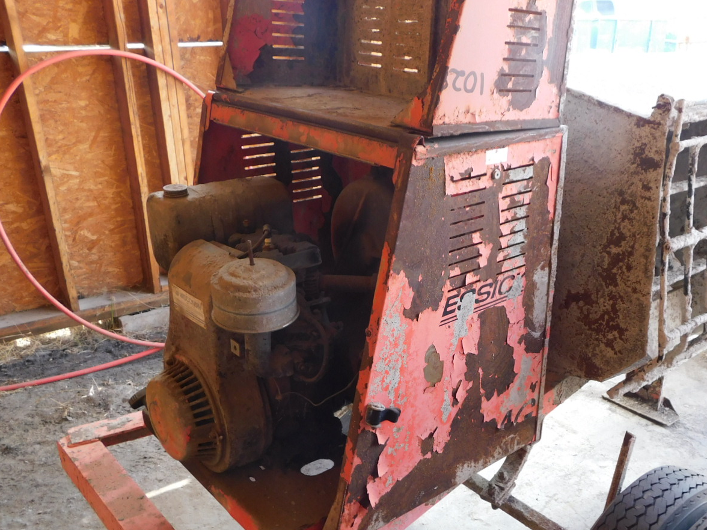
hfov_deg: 53.4
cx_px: 436
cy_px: 341
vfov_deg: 41.4
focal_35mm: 34
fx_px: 694
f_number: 3.1
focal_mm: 4.5
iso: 125
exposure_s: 1/40
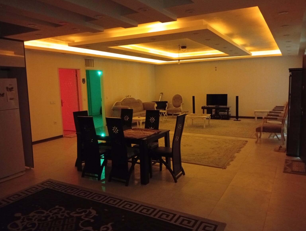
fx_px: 248
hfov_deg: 63.4
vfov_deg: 49.8
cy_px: 113
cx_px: 155
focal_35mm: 28
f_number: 1.8
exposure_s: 1/14.3
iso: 3834
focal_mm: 3.98
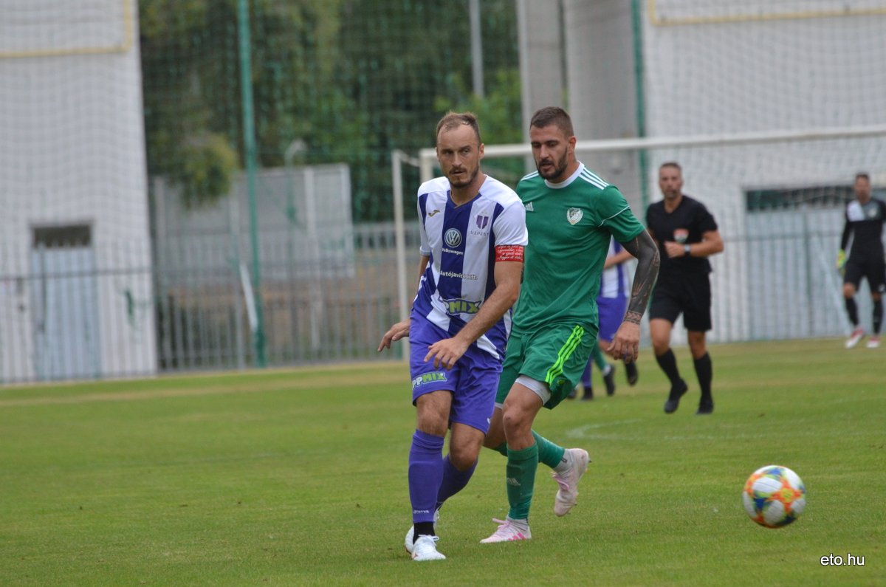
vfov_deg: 3.8
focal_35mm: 360
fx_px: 8842
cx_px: 443
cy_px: 294
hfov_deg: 5.7
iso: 1000
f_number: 5.3
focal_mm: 240
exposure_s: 1/1000
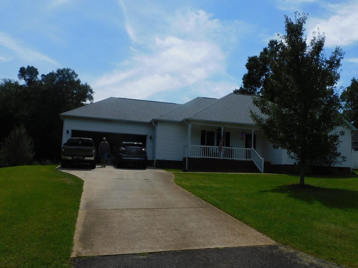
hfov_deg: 51.1
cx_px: 209
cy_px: 144
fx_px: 372
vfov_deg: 39.6
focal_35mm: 36
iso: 125
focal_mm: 5
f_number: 5
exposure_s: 1/1600
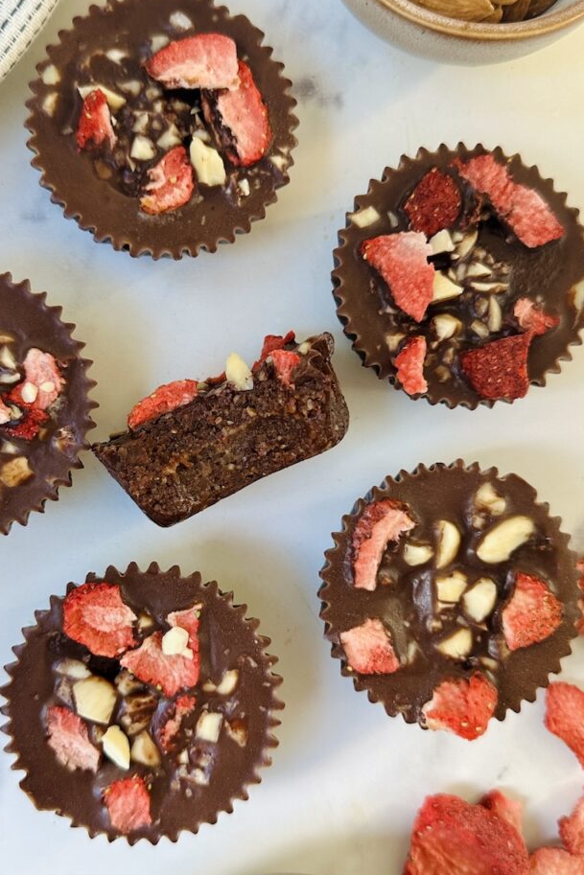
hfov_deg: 46.1
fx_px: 681
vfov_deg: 65.4
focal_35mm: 28
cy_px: 455
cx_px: 222
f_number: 1.78
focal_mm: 6.86
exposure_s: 1/121
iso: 160
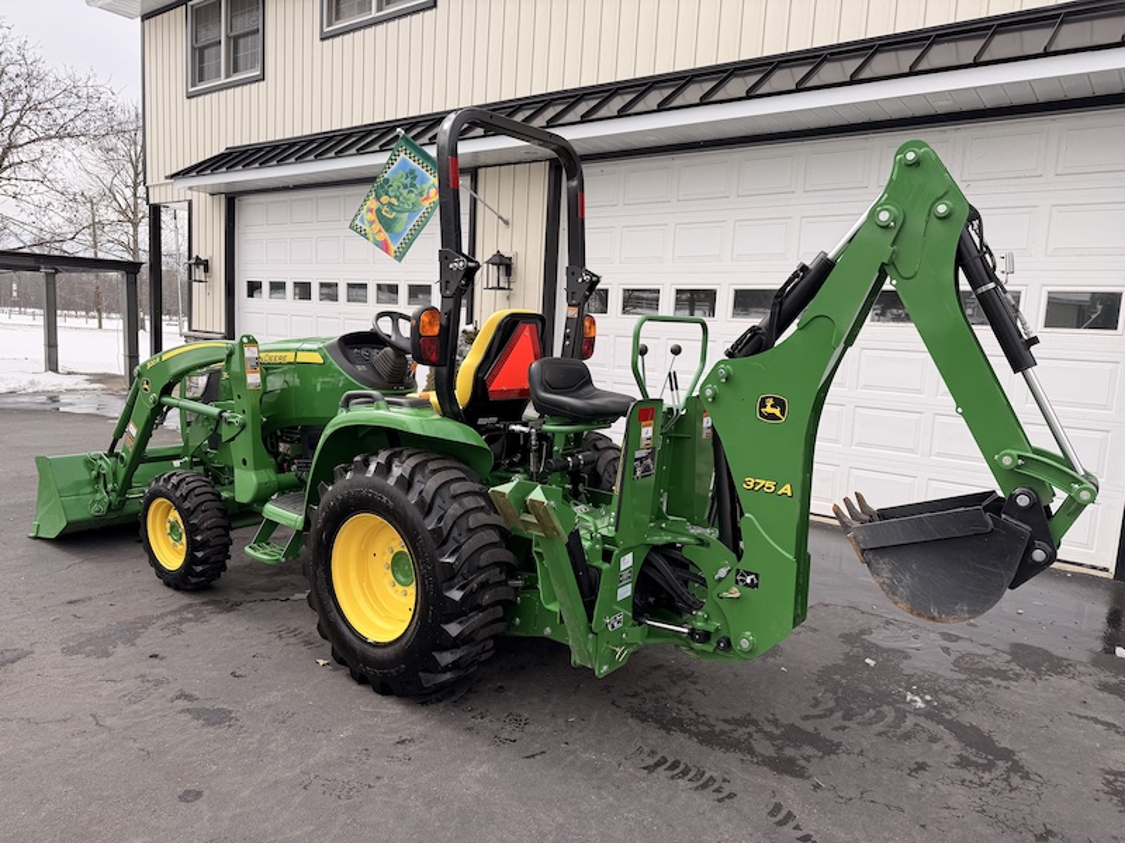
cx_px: 562
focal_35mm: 24
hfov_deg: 71.6
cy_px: 422
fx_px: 780
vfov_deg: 56.8
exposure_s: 1/2525
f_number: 1.78
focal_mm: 6.76
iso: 80
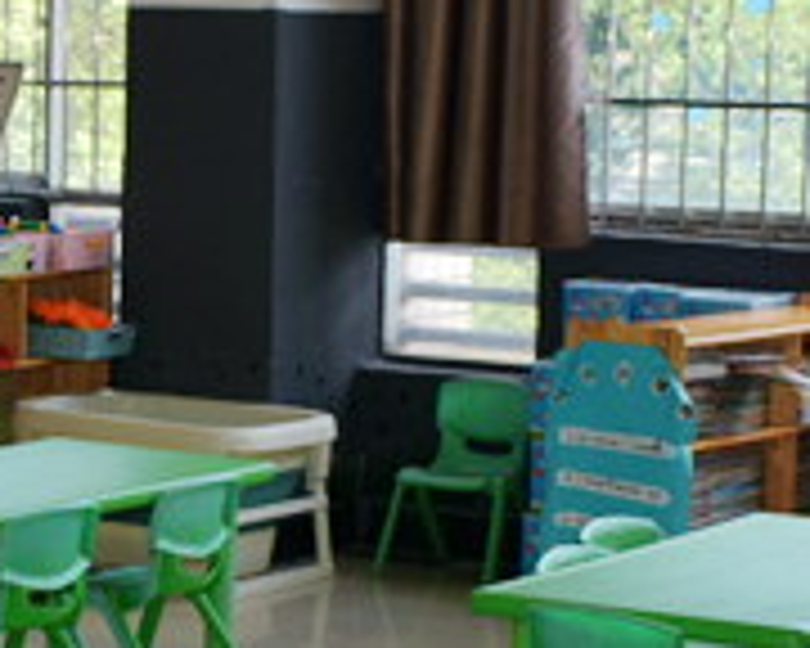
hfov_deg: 15.0
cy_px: 472
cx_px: 50
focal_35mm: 127
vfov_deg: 12.1
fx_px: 3045
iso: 140
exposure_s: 1/200
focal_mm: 18
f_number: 3.5
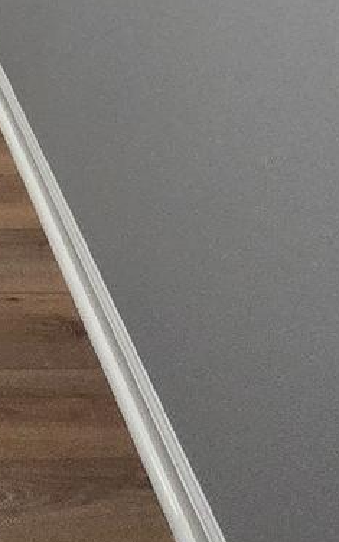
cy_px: -85
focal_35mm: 75
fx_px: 1109
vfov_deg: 25.1
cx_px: -229
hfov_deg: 15.5
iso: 500
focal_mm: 2.2
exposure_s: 1/60
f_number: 2.2
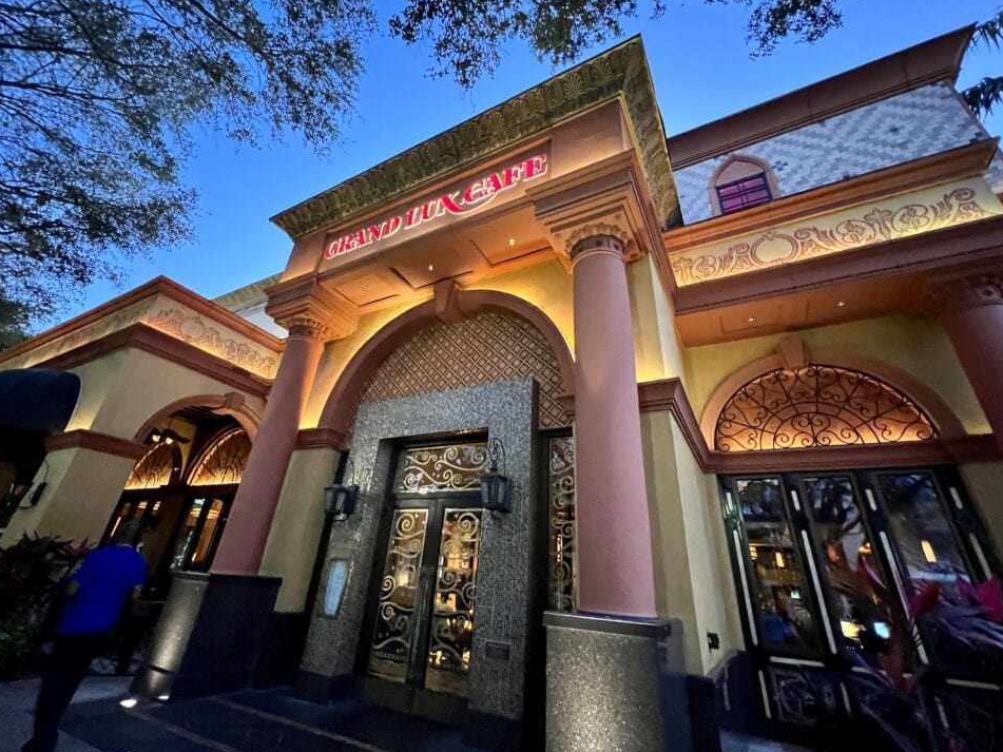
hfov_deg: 102.1
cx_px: 496
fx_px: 406
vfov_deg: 85.5
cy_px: 351
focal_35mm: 14
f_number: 1.8
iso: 1000
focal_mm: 1.57
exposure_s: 1/30
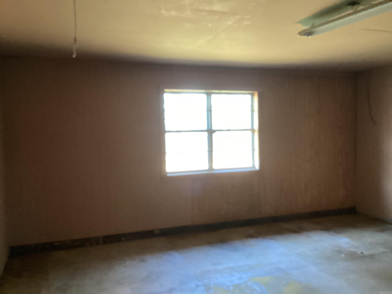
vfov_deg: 45.4
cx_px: 196
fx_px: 351
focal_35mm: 31
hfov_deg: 58.4
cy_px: 147
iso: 400
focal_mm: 3.3
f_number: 2.4
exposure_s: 1/30
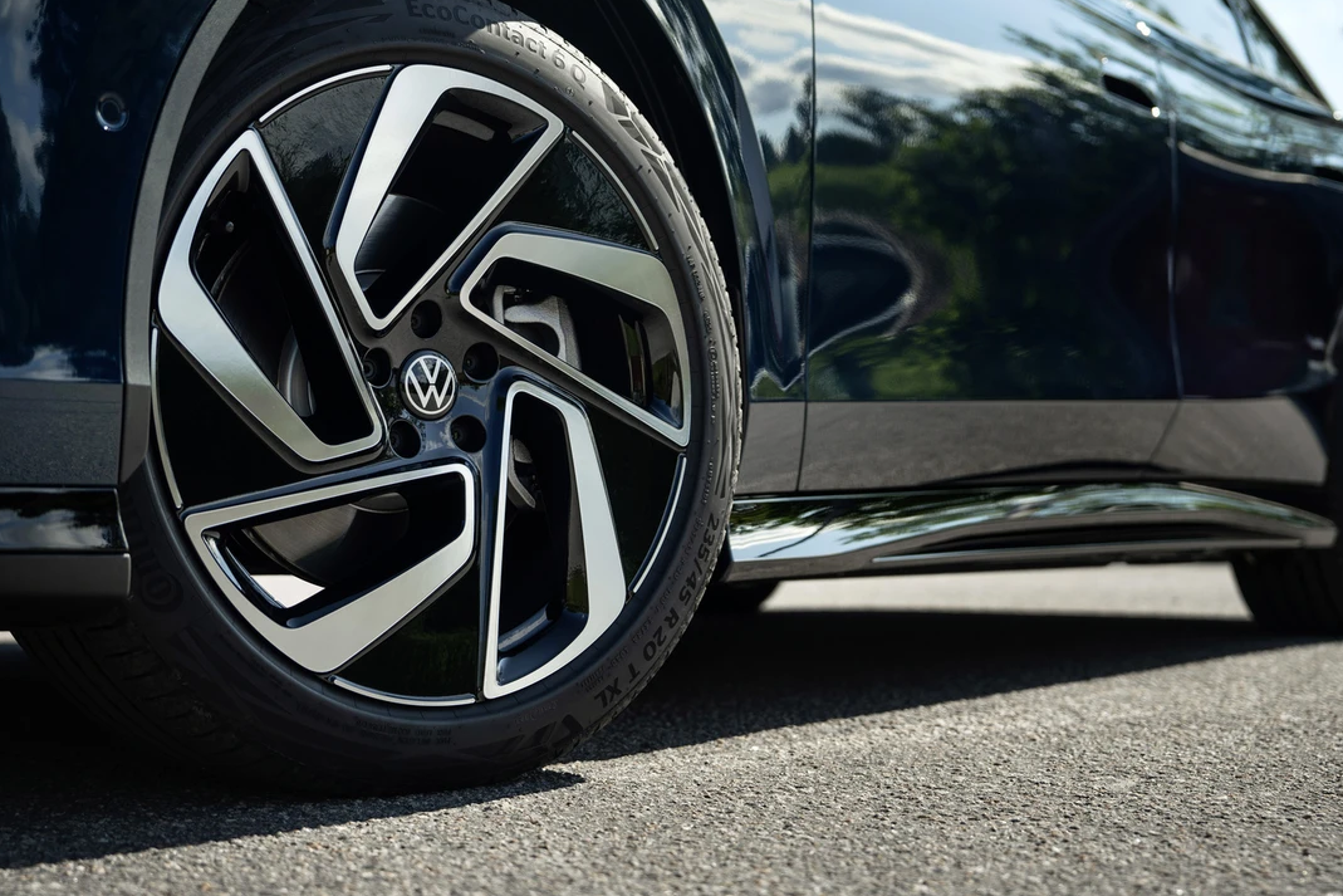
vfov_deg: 24.6
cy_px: 373
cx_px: 608
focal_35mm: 55
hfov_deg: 36.2
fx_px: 2052
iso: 50
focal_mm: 42
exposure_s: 1/640
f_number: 2.8
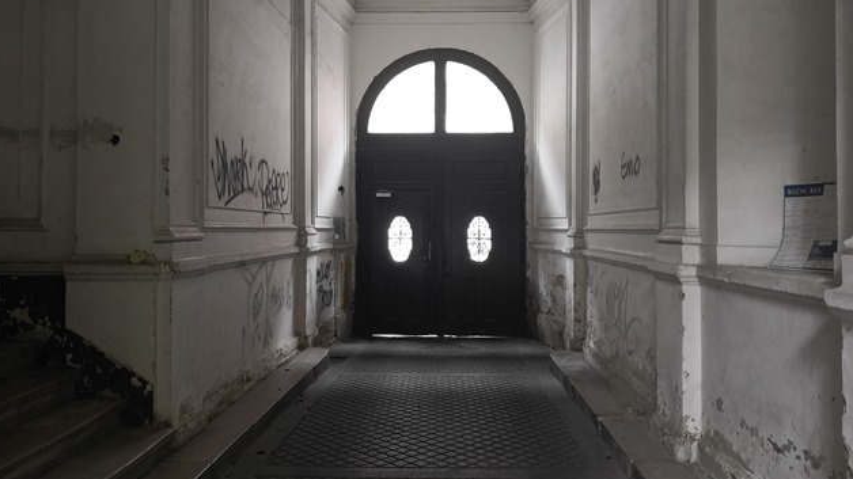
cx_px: 420
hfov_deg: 64.3
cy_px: 217
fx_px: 678
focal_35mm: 30
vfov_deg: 38.9
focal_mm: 3.95
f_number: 1.6
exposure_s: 1/33.3
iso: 200
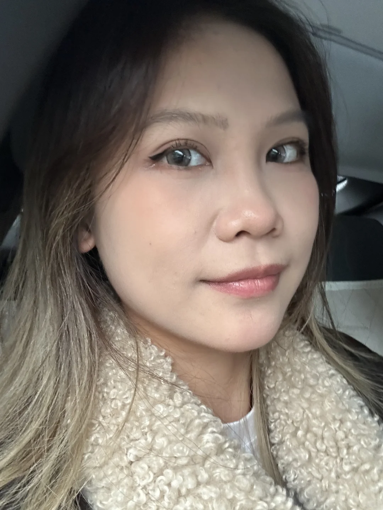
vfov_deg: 60.0
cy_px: 255
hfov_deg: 46.8
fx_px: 443
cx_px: 192
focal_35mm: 30
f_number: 1.9
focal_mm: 2.69
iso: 250
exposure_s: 1/60
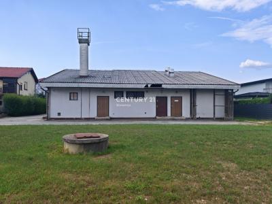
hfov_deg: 65.3
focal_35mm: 27
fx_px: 212
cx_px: 136
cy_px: 102
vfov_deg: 51.4
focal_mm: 6.83
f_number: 2
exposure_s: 1/1100
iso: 50
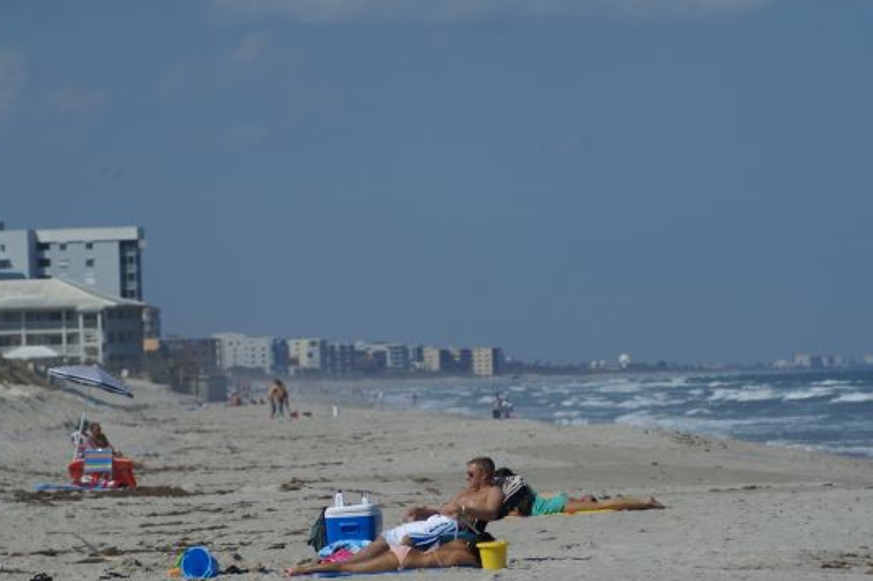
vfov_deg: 4.4
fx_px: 7585
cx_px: 579
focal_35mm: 313
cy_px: 380
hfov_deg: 6.6
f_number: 5.6
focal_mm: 140
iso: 100
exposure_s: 1/1250
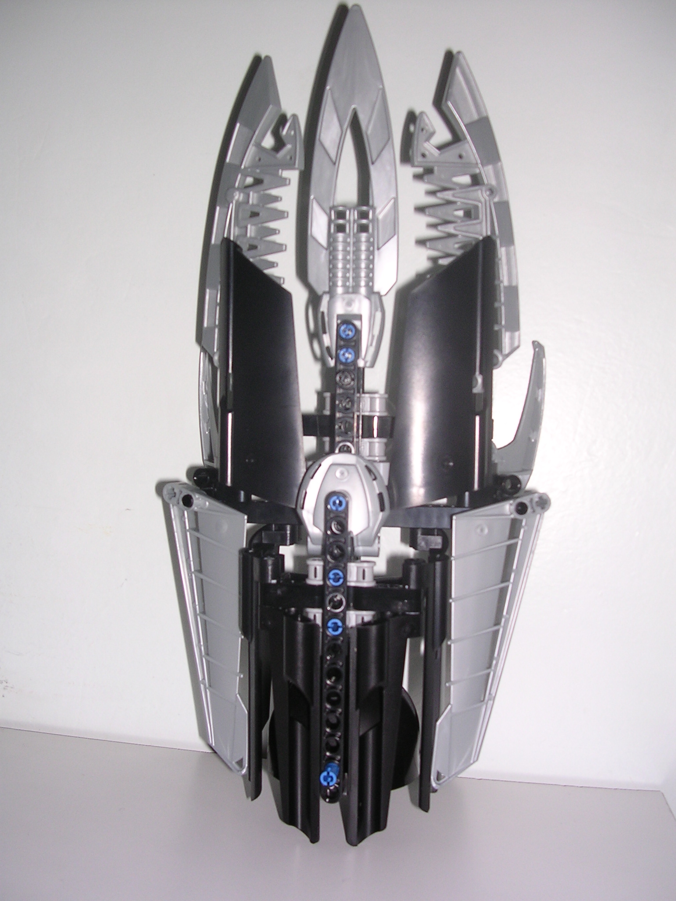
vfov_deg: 49.0
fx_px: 989
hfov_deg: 37.7
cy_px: 450
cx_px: 338
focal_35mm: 38
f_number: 2.8
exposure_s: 1/60.1
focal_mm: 5.8
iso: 100
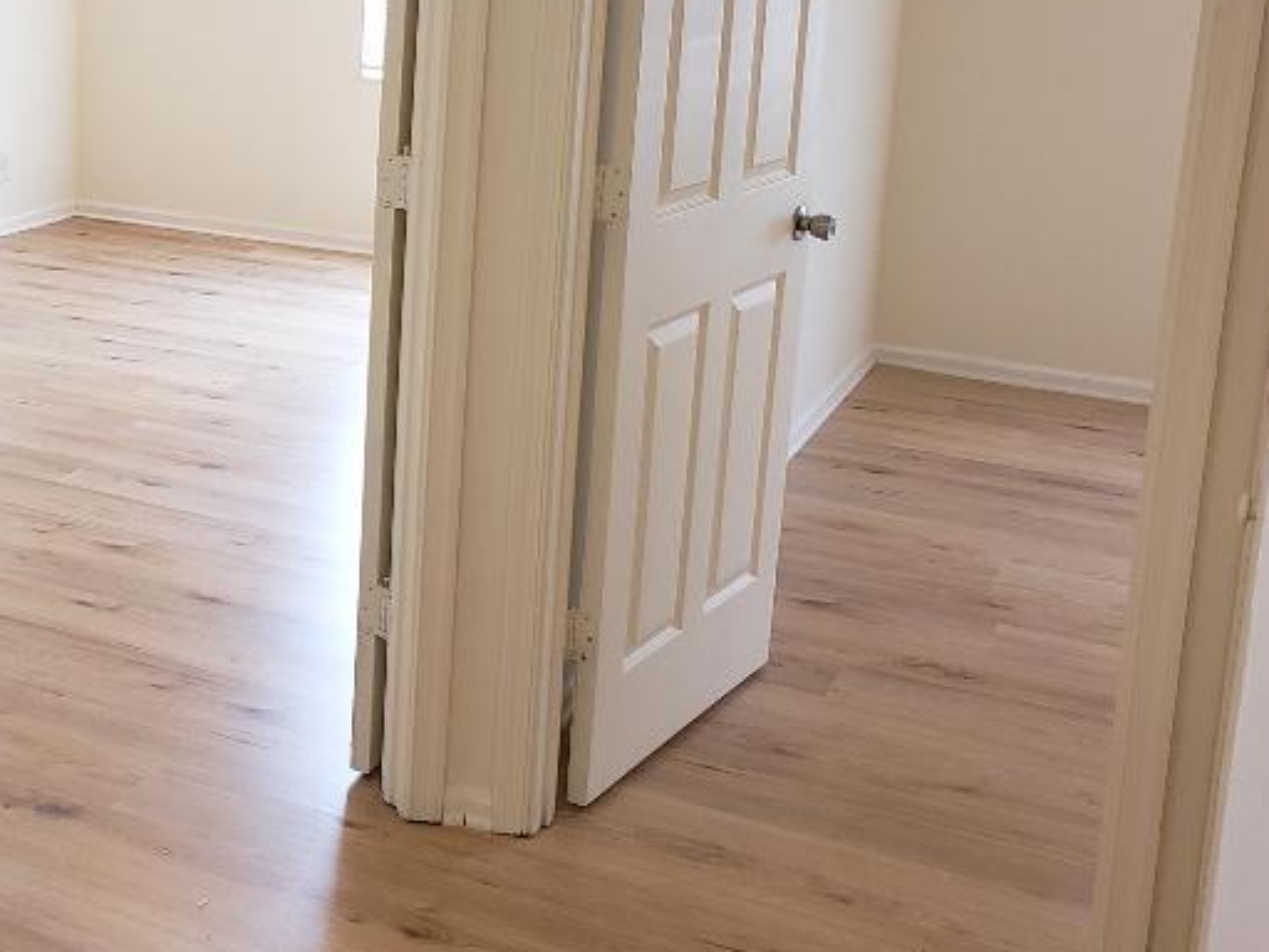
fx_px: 1906
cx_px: 72
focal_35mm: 52
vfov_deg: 27.4
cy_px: 171
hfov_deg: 34.3
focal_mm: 4.3
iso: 125
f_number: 2.4
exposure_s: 1/60
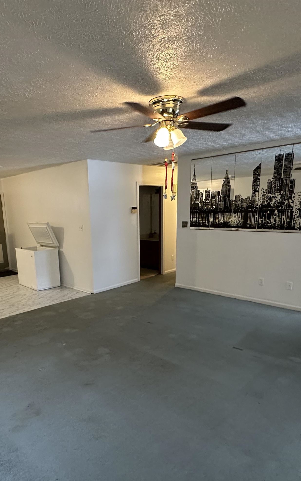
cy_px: 279
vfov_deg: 76.6
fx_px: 302
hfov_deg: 52.4
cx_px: 113
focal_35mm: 23
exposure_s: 1/60
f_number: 2.2
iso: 500
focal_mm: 2.22
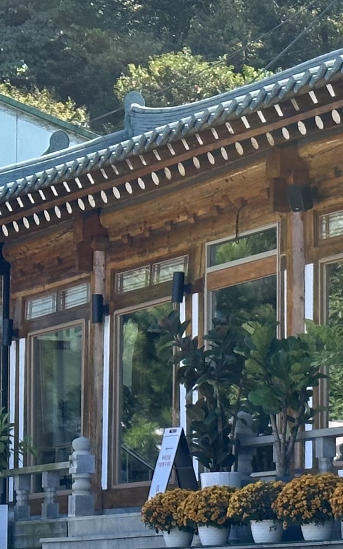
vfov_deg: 18.1
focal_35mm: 115
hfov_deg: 11.4
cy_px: 283
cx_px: 231
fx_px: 1721
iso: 64
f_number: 1.78
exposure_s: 1/990
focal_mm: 6.86
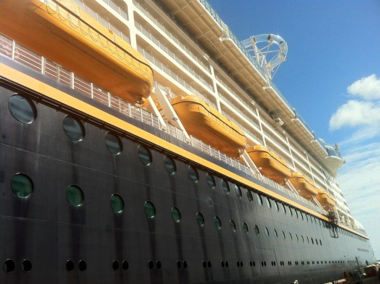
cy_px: 142
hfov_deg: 52.7
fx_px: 384
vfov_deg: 40.6
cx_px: 190
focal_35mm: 35
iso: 80
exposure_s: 1/1371
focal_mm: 3.85
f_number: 2.8
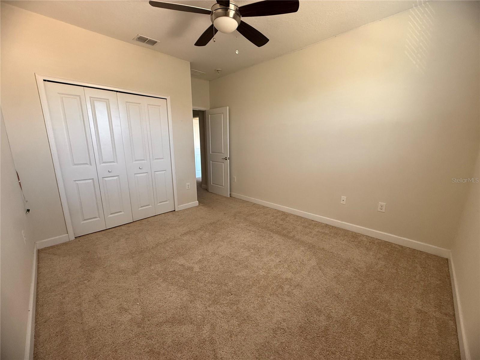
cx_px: 240
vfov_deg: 85.7
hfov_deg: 102.1
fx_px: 194
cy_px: 180
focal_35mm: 14
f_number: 2.2
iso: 400
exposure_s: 1/61
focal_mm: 2.22
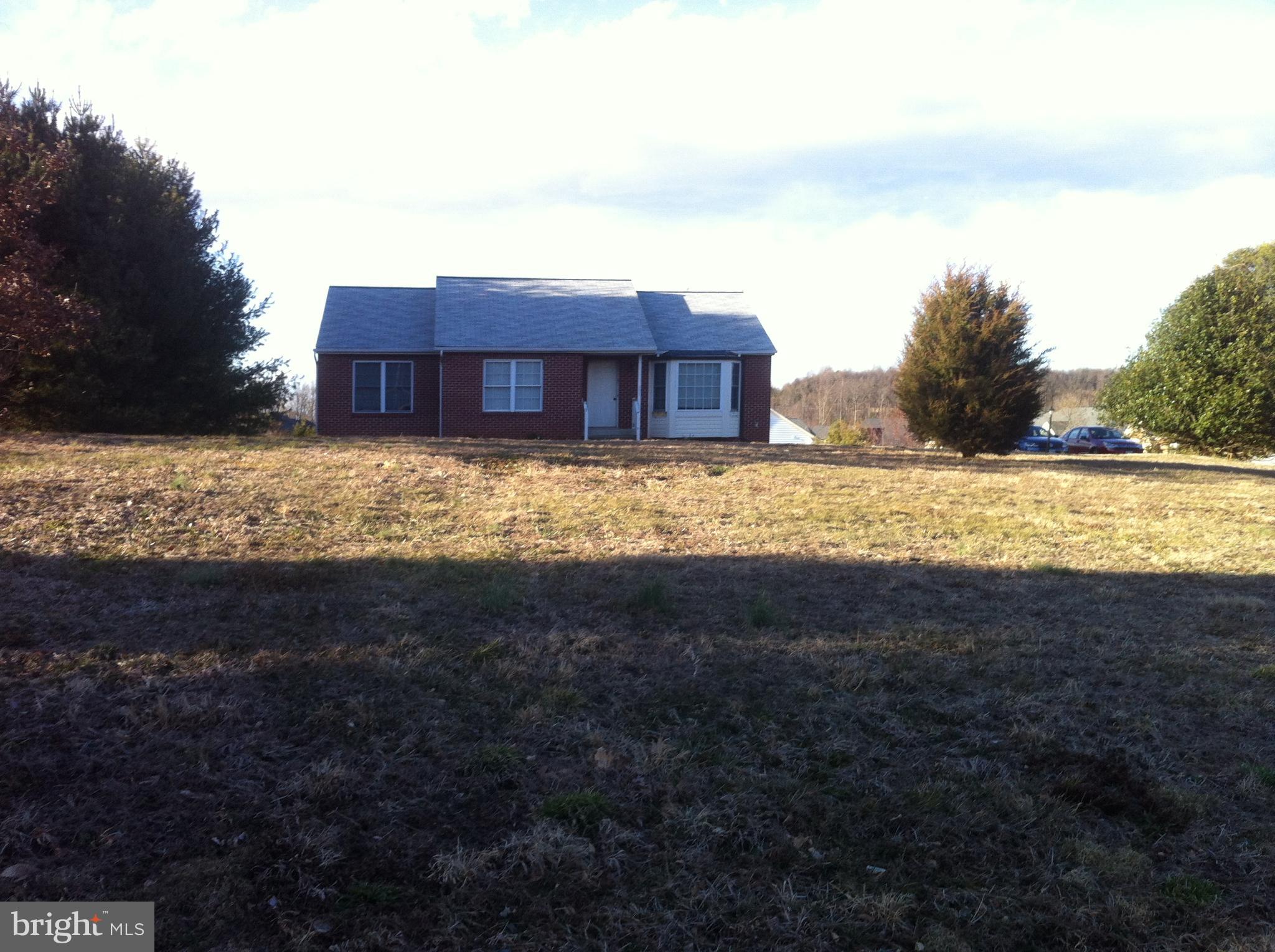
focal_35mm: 35
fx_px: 1287
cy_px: 476
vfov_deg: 40.6
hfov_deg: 52.7
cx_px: 638
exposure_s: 1/314
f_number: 2.8
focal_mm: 3.85
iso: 80
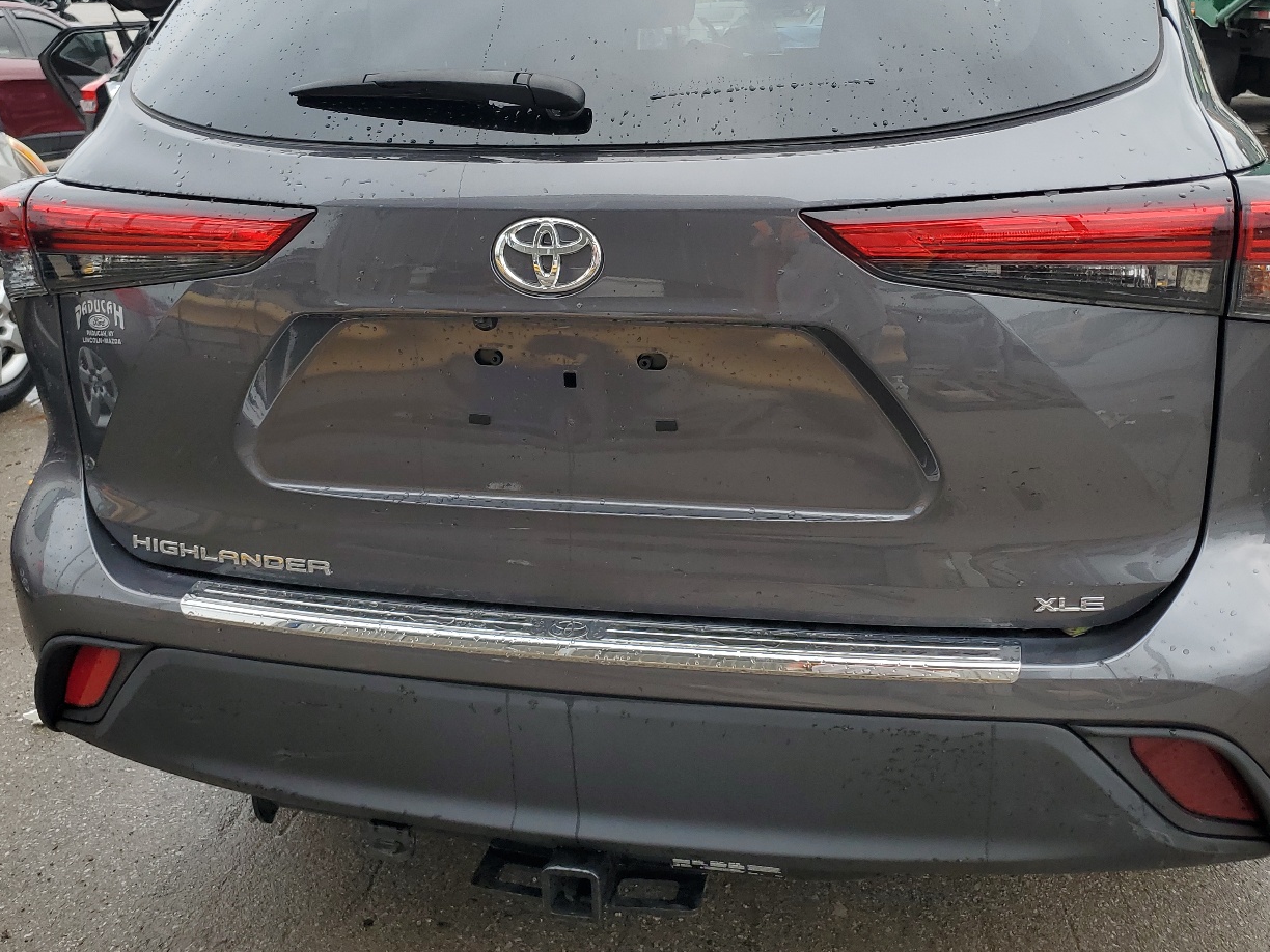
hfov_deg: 53.9
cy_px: 354
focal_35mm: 34
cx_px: 656
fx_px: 1247
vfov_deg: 41.5
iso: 50
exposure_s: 1/833
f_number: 1.5
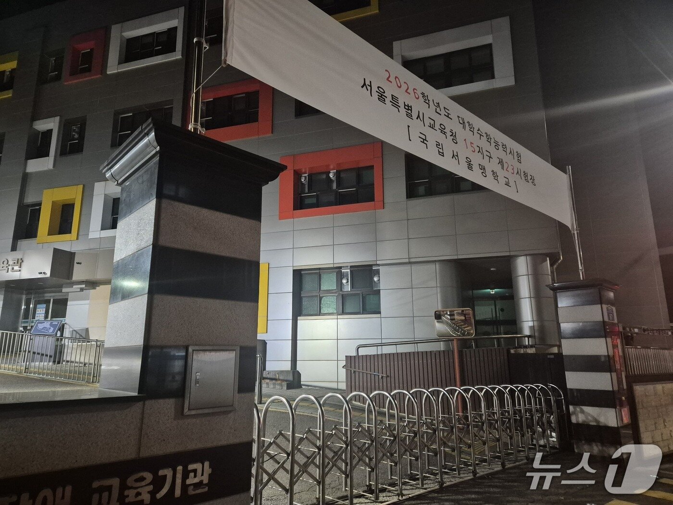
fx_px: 447
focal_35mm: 23
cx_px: 336
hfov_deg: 73.9
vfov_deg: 58.9
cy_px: 252
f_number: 1.8
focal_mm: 5.4
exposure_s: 1/60
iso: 1250
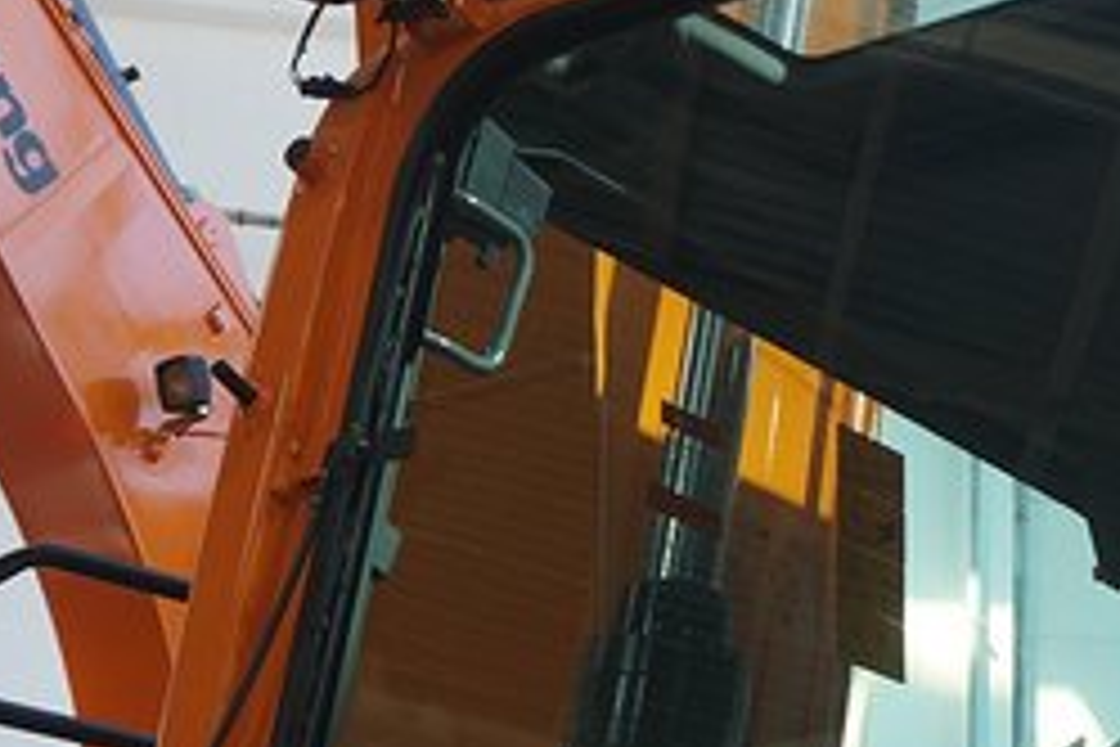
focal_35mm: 106
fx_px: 3298
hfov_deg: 19.0
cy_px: 502
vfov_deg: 12.9
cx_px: 949
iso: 250
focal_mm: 22
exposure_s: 1/60
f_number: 4
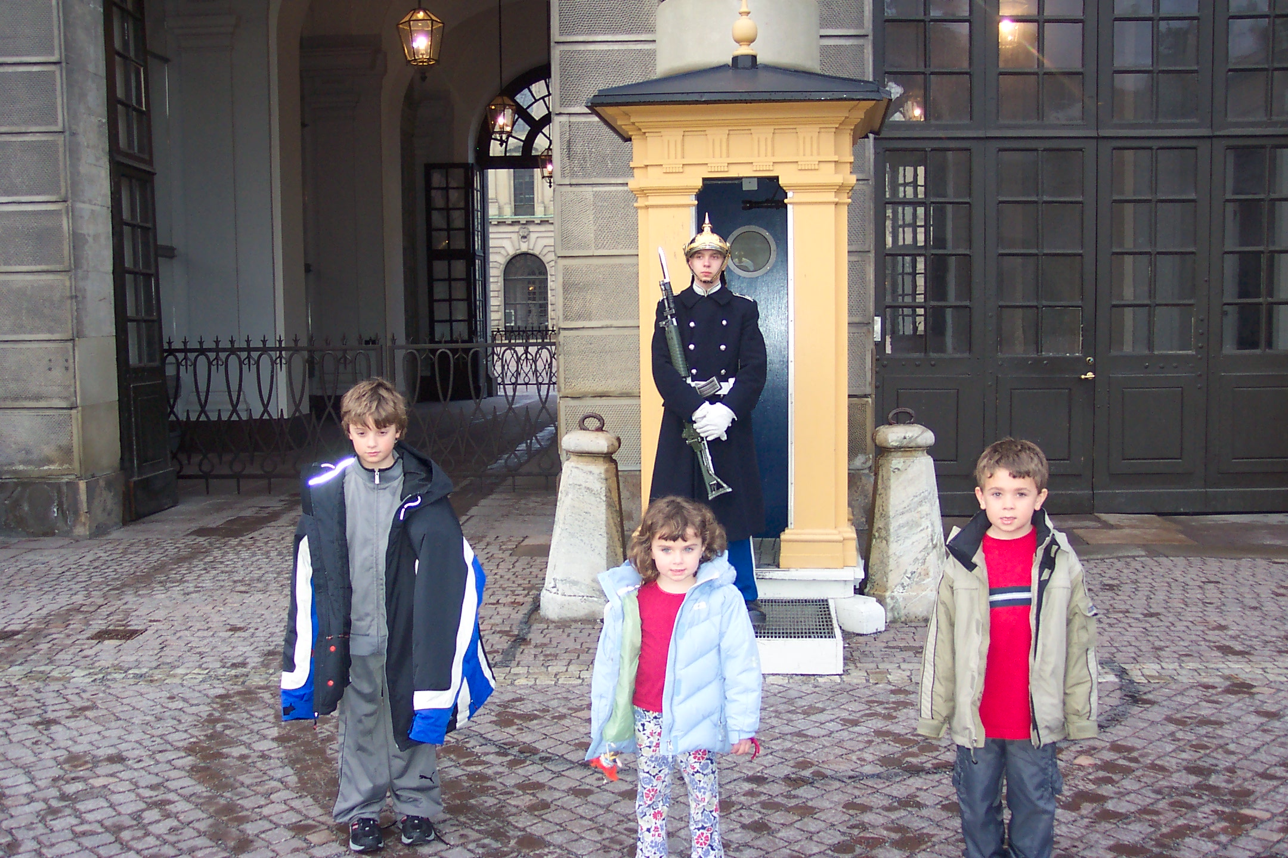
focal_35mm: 38
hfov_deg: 50.7
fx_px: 1359
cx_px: 644
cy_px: 429
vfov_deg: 35.1
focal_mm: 8
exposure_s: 1/90
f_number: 2.8
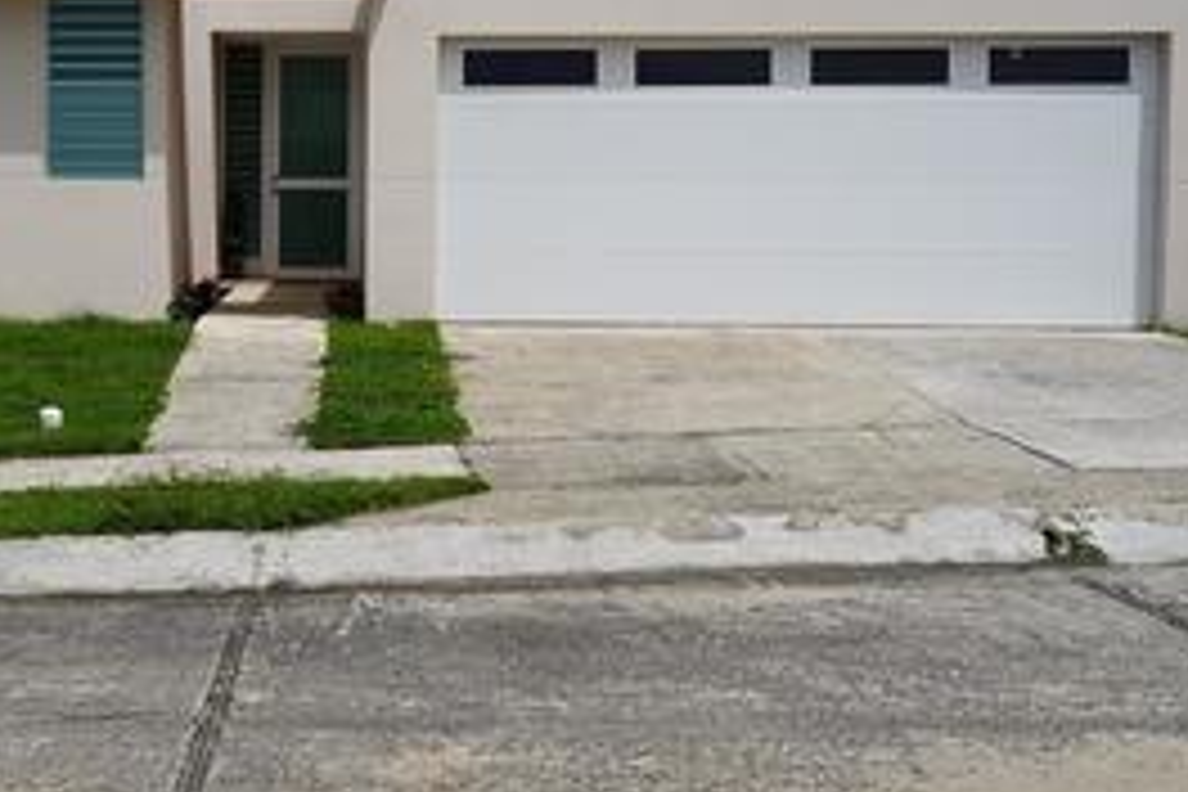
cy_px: 268
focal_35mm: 53
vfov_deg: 25.4
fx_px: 1749
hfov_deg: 35.8
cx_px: 180
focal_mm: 28
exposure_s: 1/320
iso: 100
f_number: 10
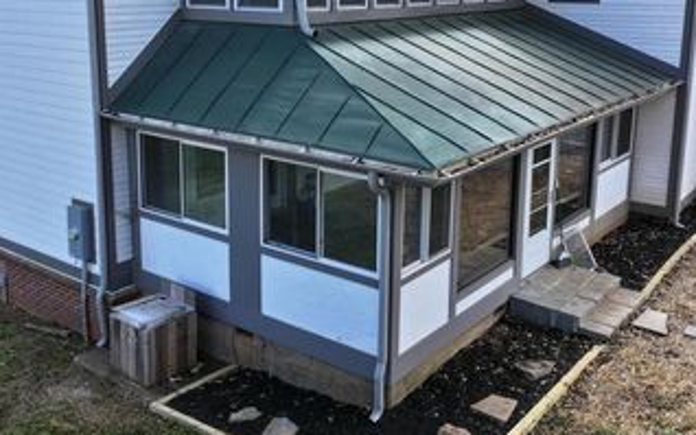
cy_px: 128
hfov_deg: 49.1
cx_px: 300
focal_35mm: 40
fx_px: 759
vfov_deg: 31.6
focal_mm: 12.29
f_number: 4.5
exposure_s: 1/160
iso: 100
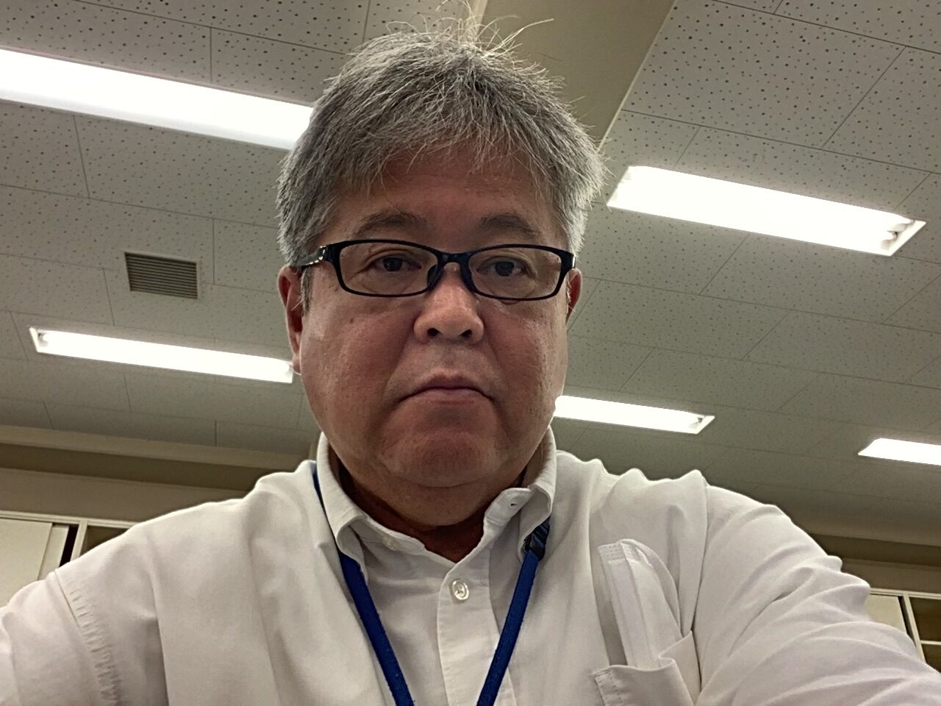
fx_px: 843
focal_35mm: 31
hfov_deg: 58.4
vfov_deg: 45.4
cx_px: 470
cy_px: 353
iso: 125
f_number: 2.4
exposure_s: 1/60
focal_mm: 2.15
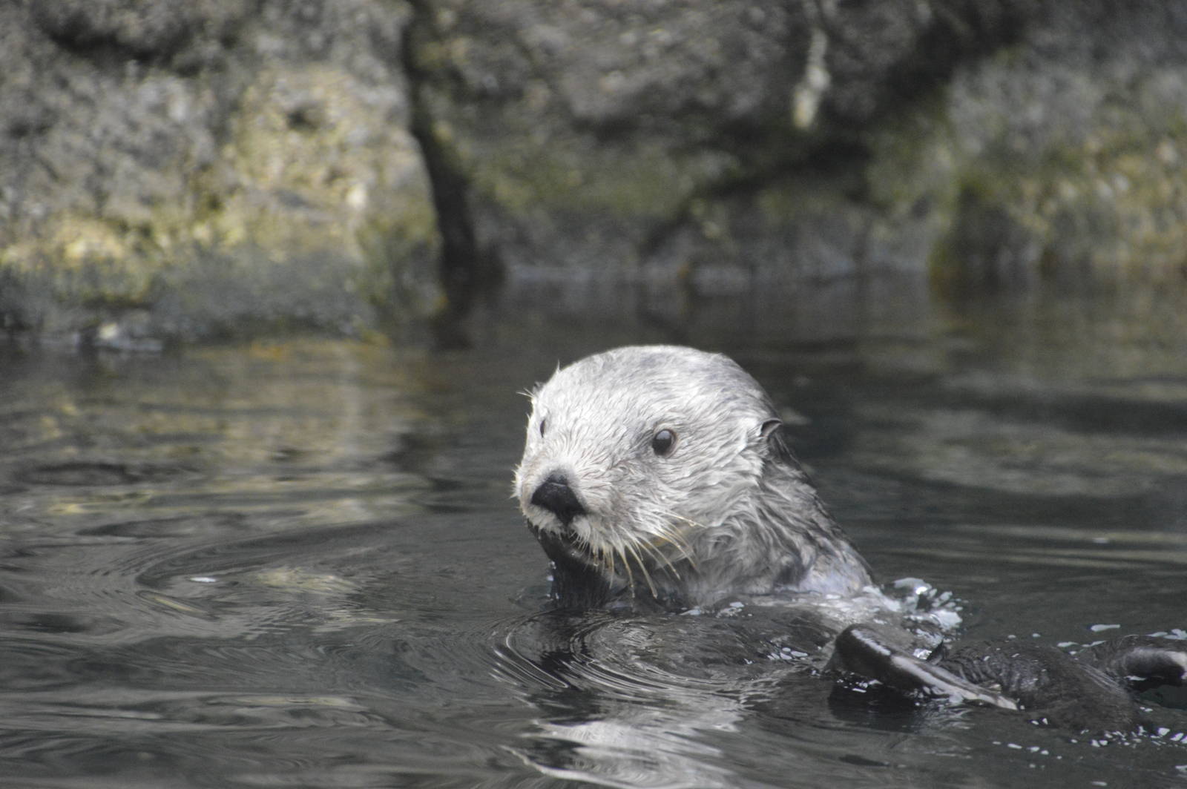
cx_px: 594
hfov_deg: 4.6
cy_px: 394
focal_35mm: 450
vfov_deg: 3.0
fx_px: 14825
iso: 3200
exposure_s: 1/400
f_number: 6.3
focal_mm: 300
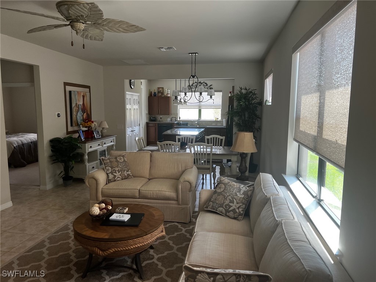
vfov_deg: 53.1
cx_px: 188
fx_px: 282
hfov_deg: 67.3
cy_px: 141
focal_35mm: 26
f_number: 1.5
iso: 125
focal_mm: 5.7
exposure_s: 1/120
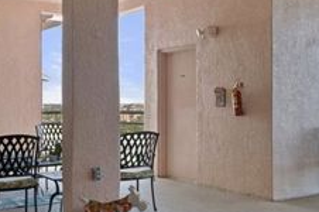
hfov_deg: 37.5
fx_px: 469
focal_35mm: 53
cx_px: 174
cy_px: 112
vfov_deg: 25.4
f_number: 8
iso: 320
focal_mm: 17
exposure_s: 1/4
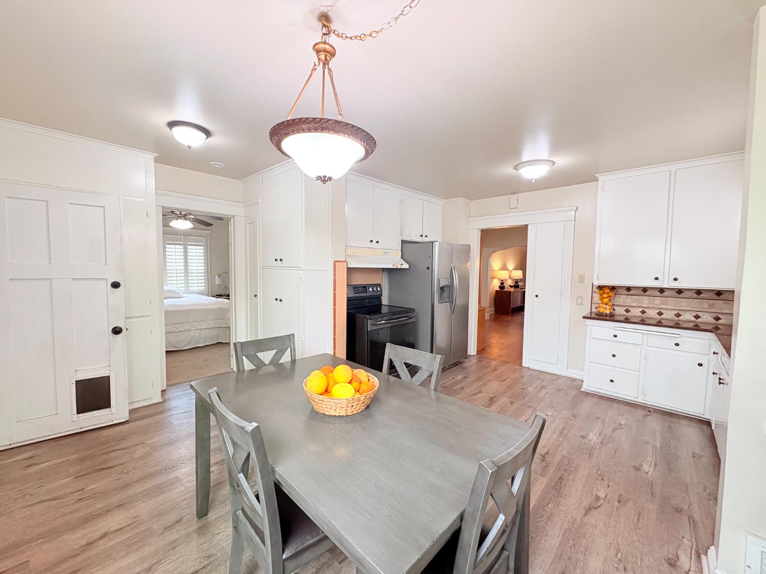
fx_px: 310
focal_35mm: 14
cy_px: 287
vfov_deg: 85.7
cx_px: 383
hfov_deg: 102.1
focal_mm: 2.22
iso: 160
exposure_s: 1/60
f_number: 2.2
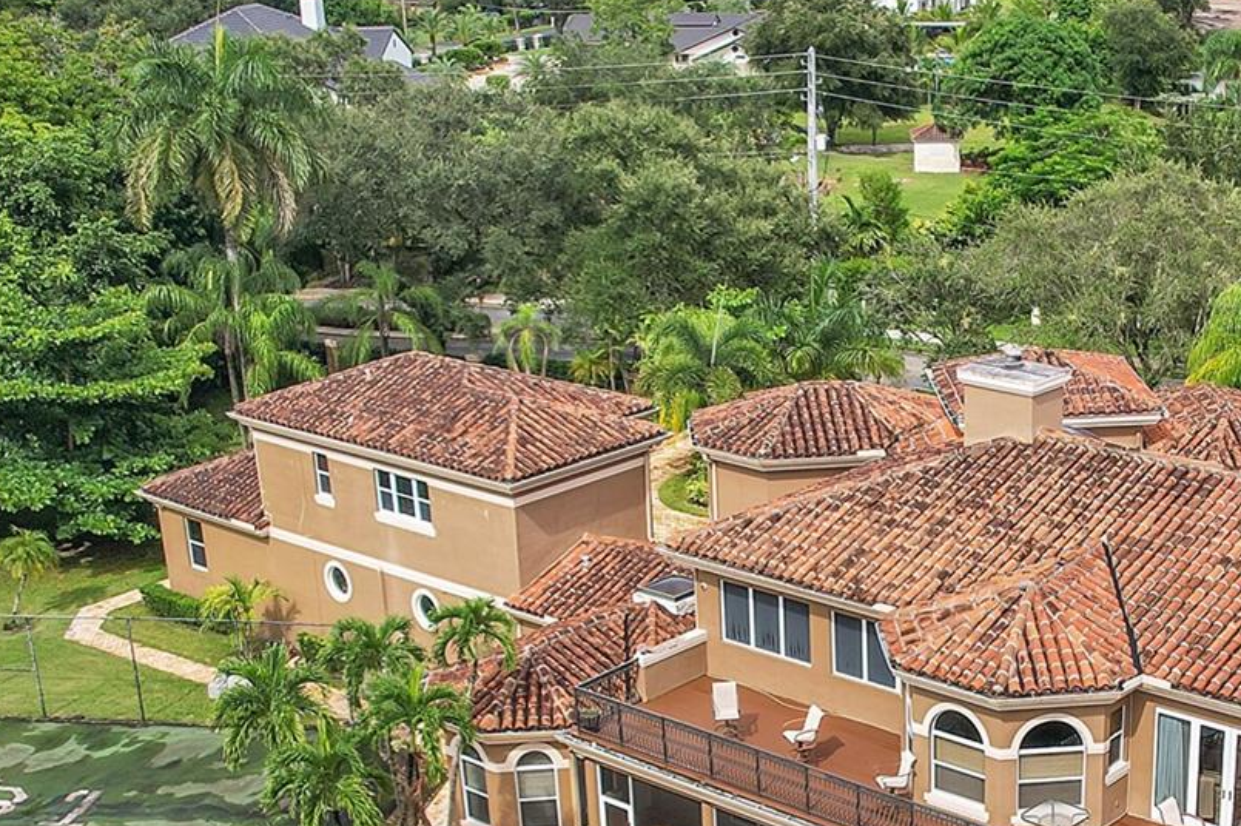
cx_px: 896
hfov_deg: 35.0
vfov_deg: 23.8
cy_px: 662
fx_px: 1930
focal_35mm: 56
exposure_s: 1/1500
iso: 130
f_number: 2.8
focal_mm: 8.38
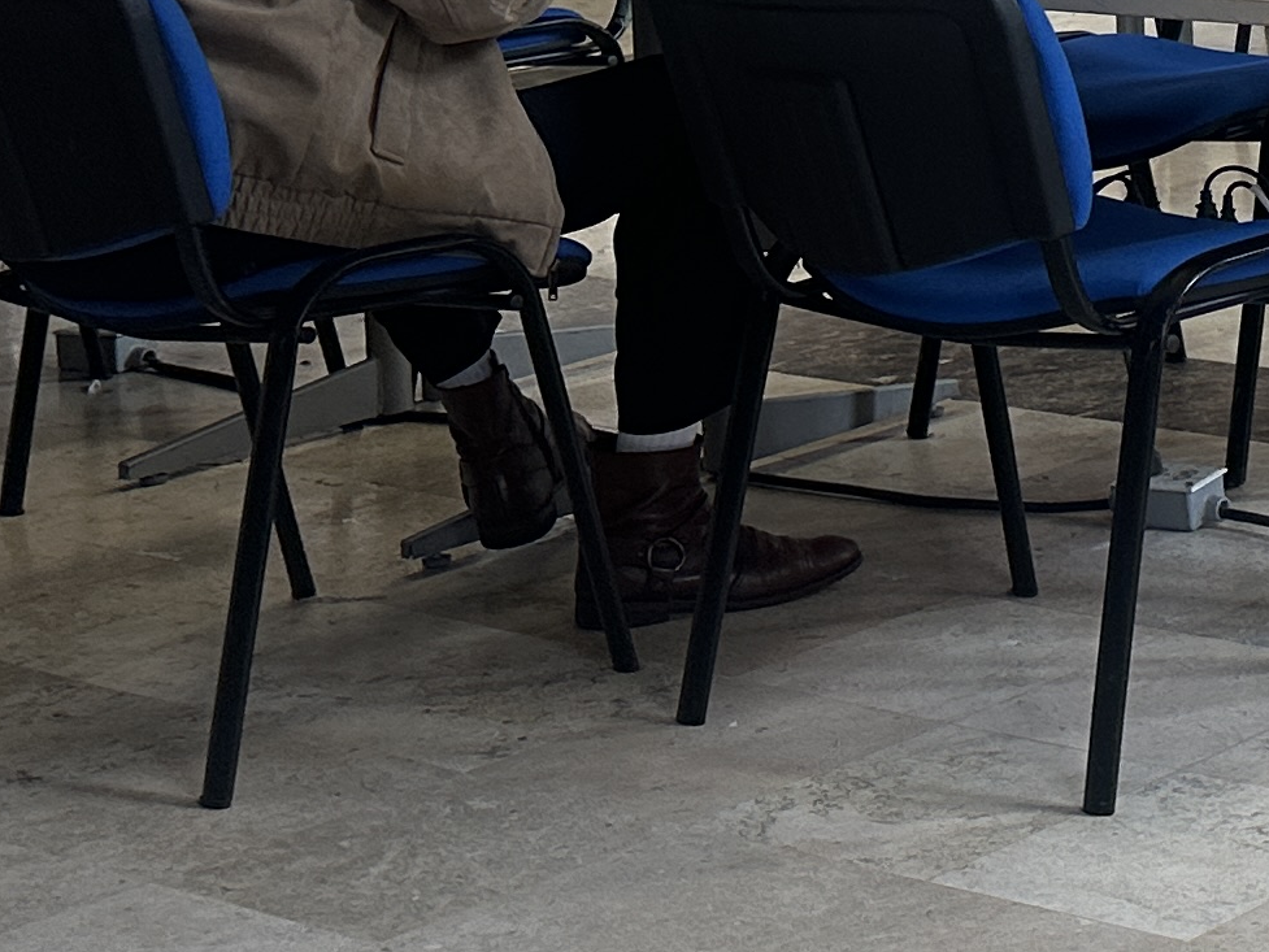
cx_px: 2295
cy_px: -166
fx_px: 3630
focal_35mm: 99
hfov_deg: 16.5
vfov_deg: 14.5
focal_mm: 6.86
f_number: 1.78
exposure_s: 1/120
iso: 125
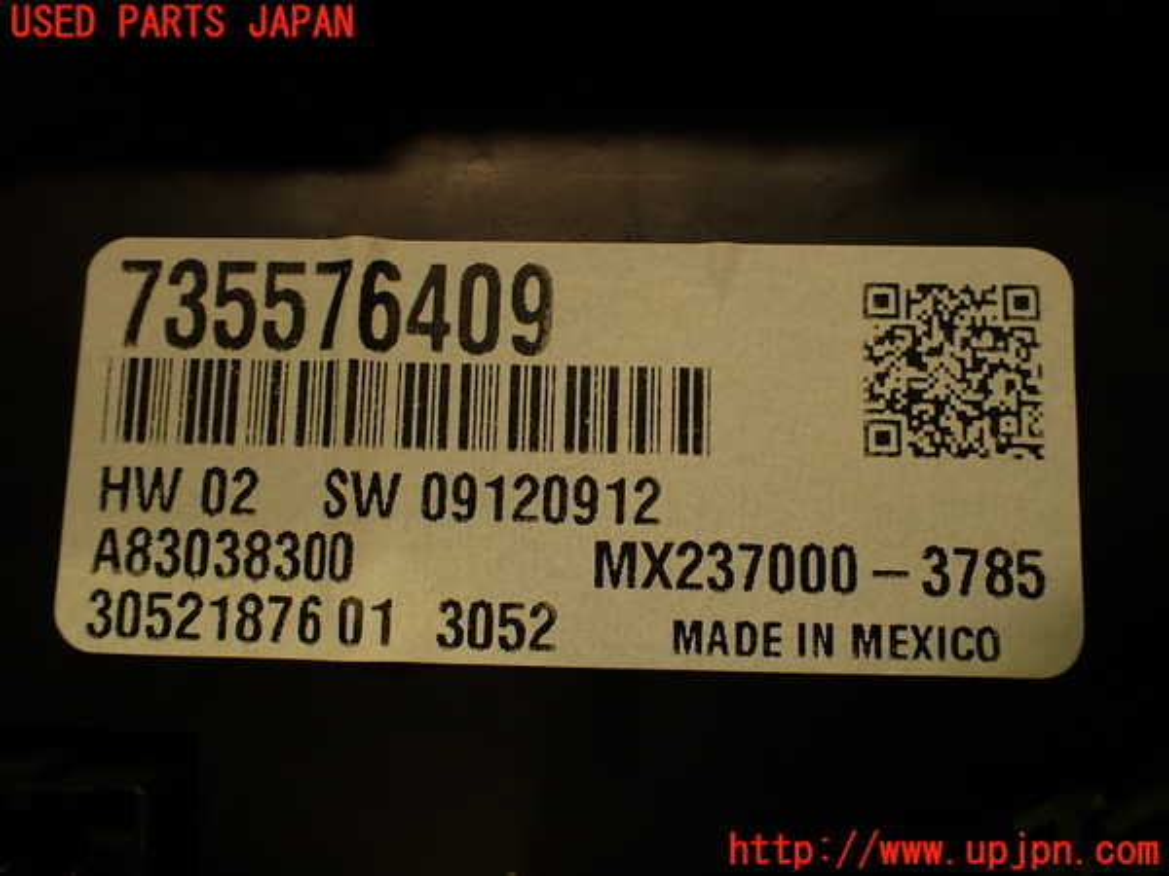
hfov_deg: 60.0
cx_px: 584
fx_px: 1013
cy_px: 438
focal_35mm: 30
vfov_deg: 46.8
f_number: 2.3
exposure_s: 1/60
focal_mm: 5.4
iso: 100
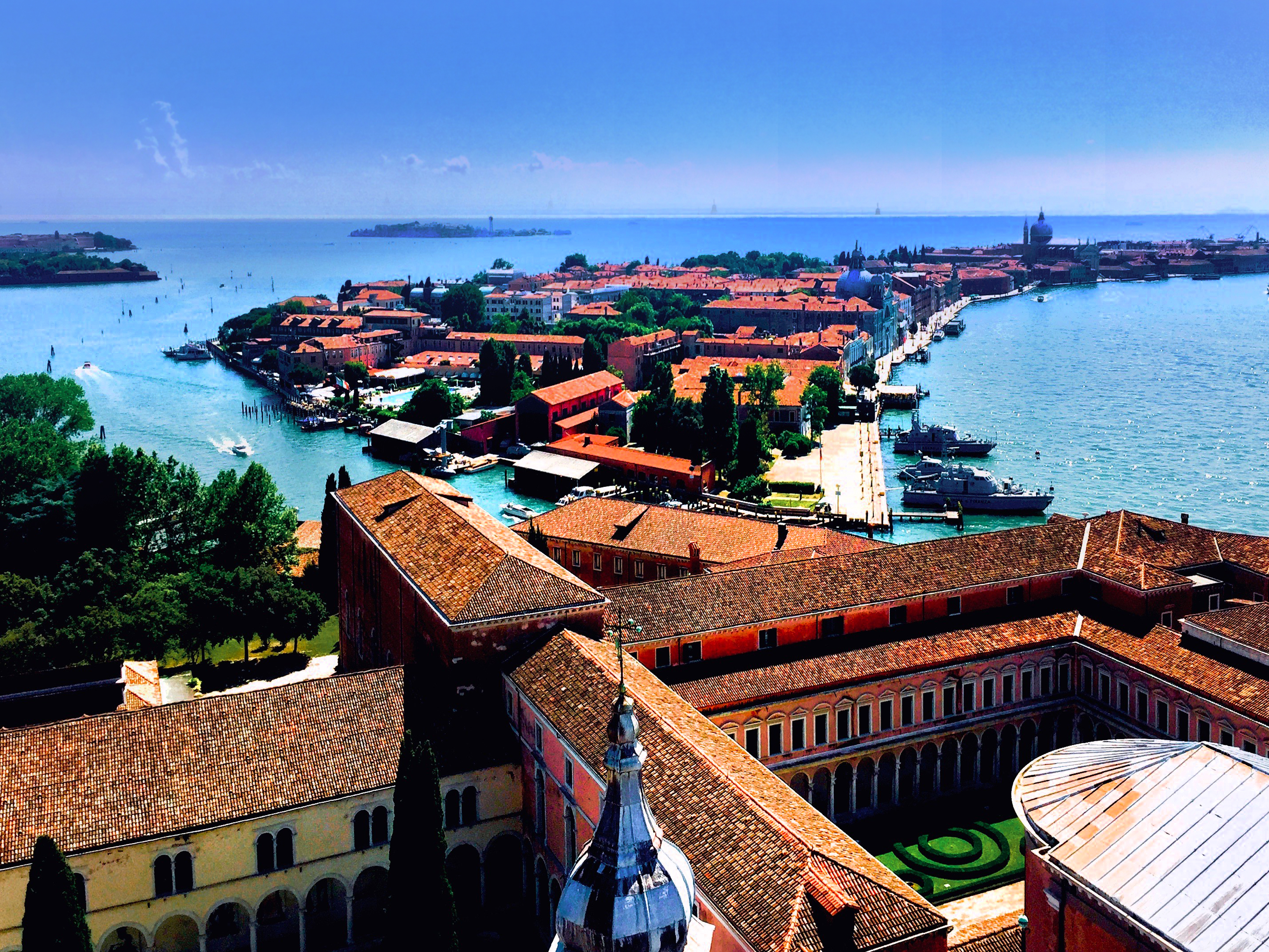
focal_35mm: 29
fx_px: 1063
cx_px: 634
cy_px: 476
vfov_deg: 48.2
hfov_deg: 61.7
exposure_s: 1/3049
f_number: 2.2
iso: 32
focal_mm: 4.15
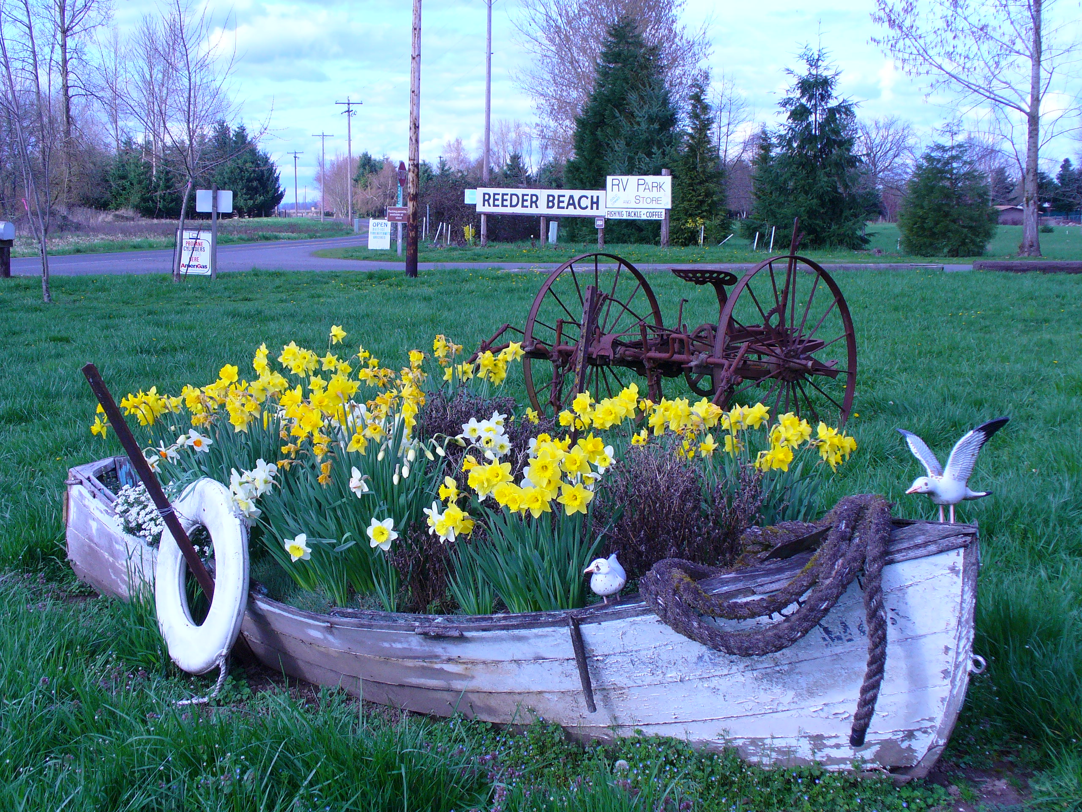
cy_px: 406
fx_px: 1500
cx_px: 541
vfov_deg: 30.3
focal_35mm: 48
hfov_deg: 39.7
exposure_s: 1/160
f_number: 6
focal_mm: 7.9
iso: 80
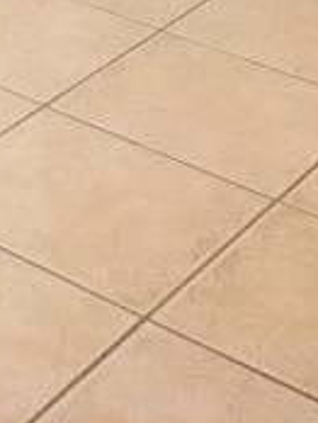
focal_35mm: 128
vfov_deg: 12.9
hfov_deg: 10.6
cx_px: -337
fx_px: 1564
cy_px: -491
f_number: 2.2
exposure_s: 1/30
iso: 125
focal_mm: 4.15
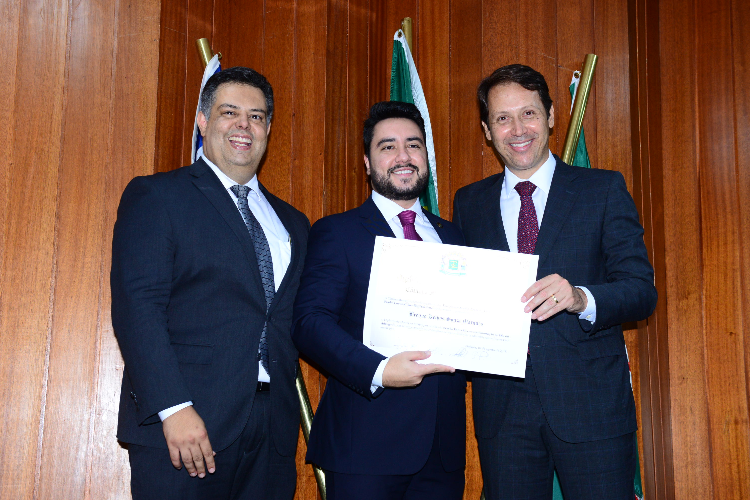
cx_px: 375
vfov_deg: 27.0
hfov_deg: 39.6
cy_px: 250
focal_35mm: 50
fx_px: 1042
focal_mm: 50
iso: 2000
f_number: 5.6
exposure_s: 1/125
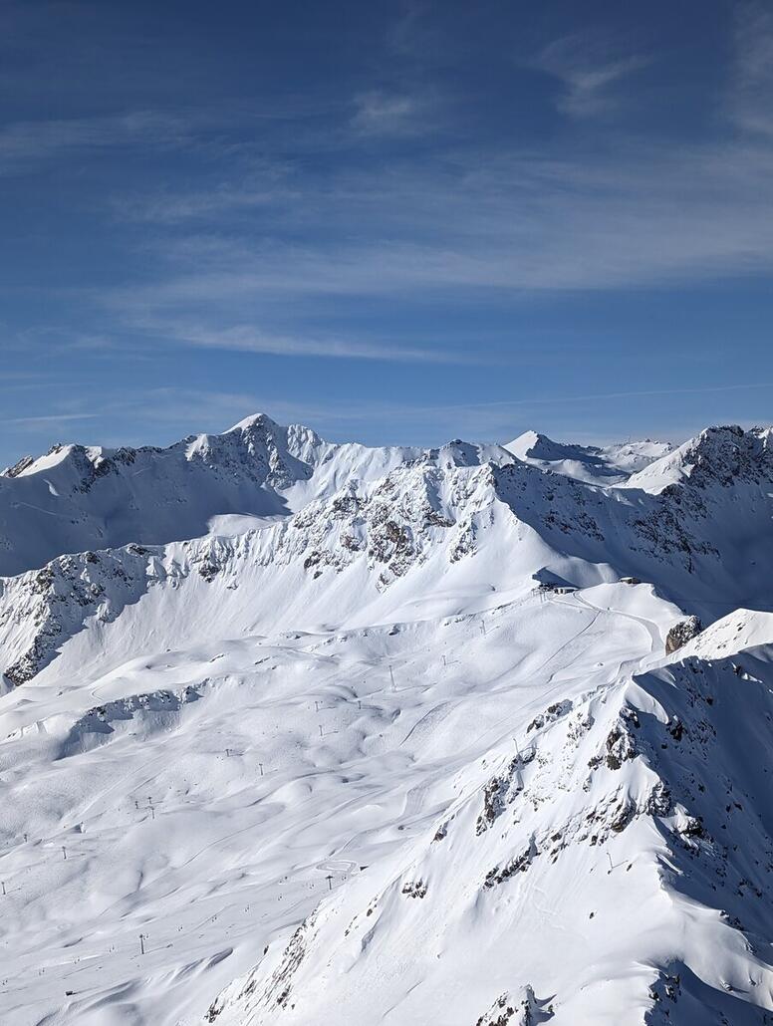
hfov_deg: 29.8
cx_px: 386
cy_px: 513
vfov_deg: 38.9
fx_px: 1455
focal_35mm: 49
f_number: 1.68
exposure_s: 1/3861
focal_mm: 6.9
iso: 28
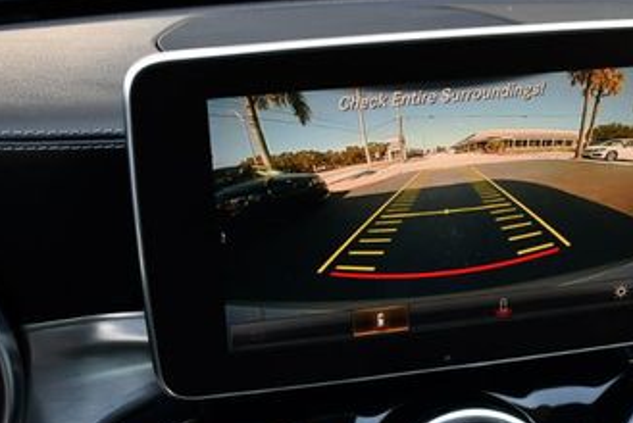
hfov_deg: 28.7
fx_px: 1232
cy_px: 399
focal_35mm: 70
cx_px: 389
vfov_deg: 19.1
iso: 500
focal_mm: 18
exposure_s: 1/250
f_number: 3.5
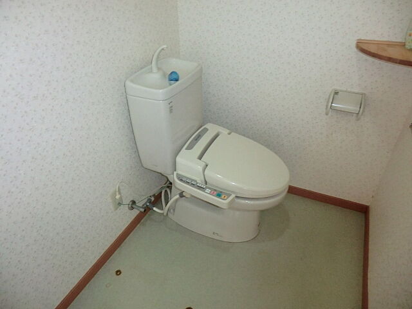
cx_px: 206
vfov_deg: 56.8
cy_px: 154
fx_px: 286
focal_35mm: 24
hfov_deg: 71.6
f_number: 3.2
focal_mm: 4.3
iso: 400
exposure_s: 1/30
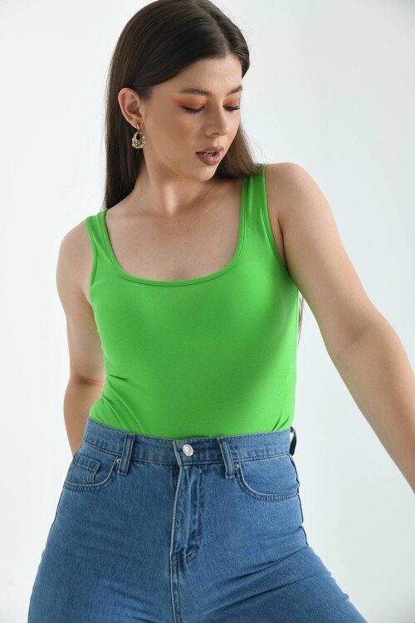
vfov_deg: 36.2
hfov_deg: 24.6
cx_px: 208
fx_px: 951
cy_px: 312
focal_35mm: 55
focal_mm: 55
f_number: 6.3
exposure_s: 1/125
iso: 100
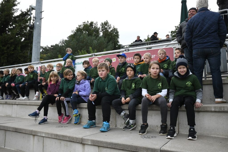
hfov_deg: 60.3
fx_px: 196
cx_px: 114
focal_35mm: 31
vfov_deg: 42.3
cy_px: 76
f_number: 16
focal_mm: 31
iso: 6400
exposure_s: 1/800
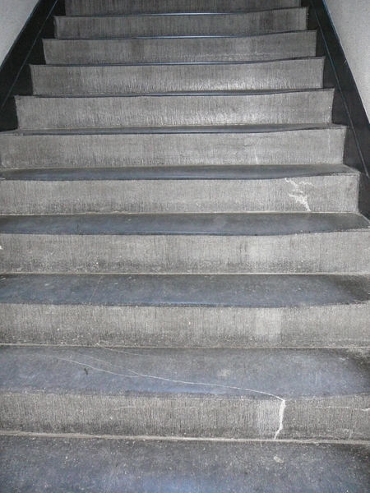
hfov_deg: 40.7
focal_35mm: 35
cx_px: 185
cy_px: 246
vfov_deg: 52.6
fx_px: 499
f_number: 2.8
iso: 400
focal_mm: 5.2
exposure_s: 1/30
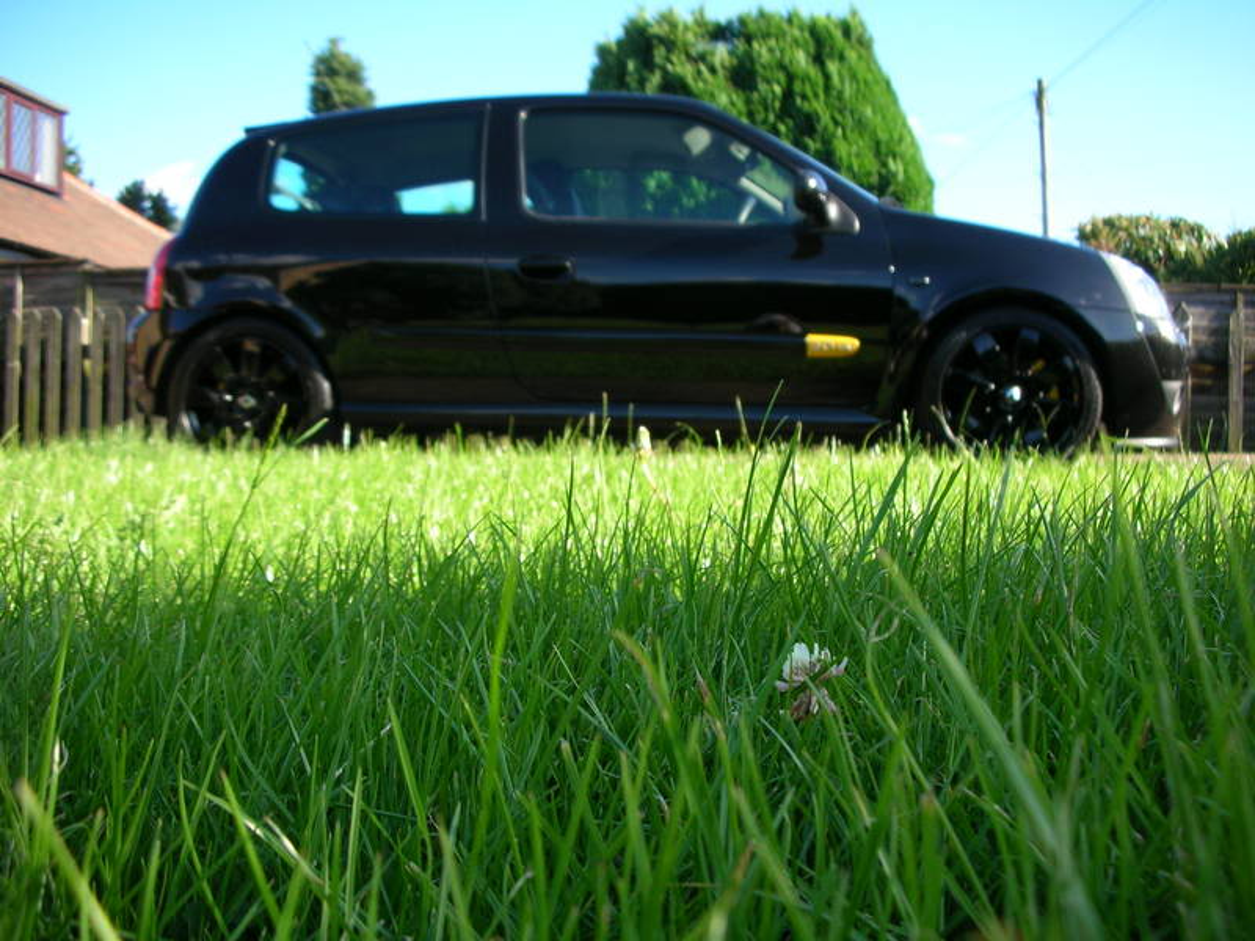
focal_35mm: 35
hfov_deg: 52.6
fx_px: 1269
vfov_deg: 40.7
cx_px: 628
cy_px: 470
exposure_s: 1/165
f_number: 3
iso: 50
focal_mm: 5.8
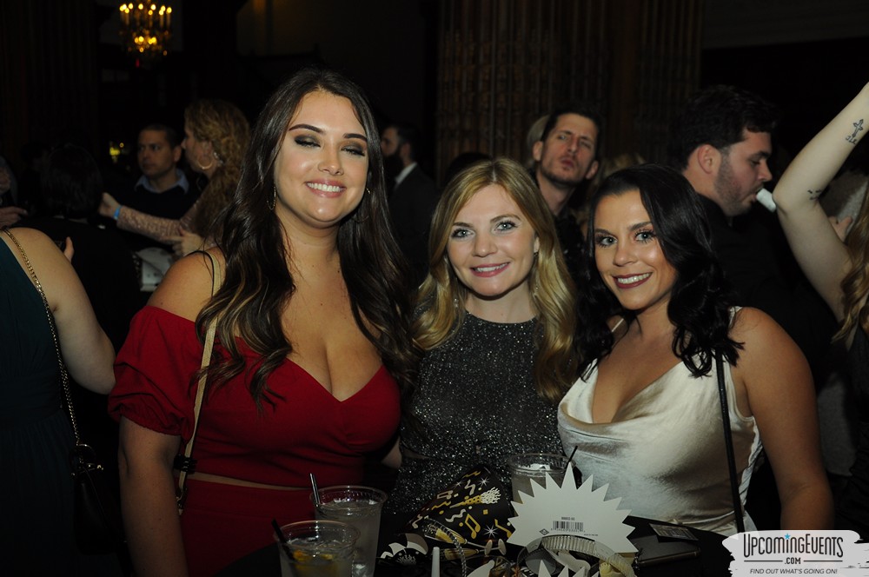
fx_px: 1229
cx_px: 434
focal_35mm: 51
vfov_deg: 26.4
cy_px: 288
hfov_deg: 38.9
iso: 560
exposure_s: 1/60
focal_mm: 34
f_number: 5.6
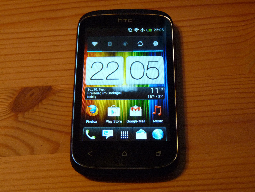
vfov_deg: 22.6
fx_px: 479
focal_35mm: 65
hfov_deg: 29.8
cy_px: 96
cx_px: 128
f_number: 3.4
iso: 400
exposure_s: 1/30
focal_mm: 11.5
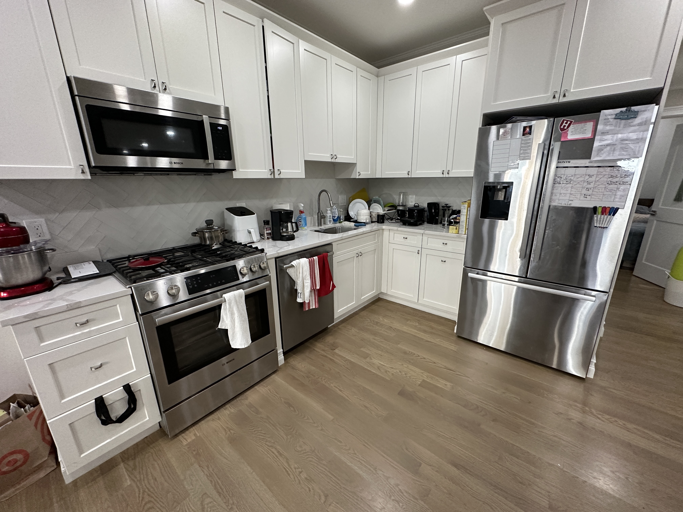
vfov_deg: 85.7
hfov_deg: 102.1
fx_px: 276
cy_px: 256
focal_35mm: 14
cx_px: 342
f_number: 2.2
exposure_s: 1/120
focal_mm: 2.22
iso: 320
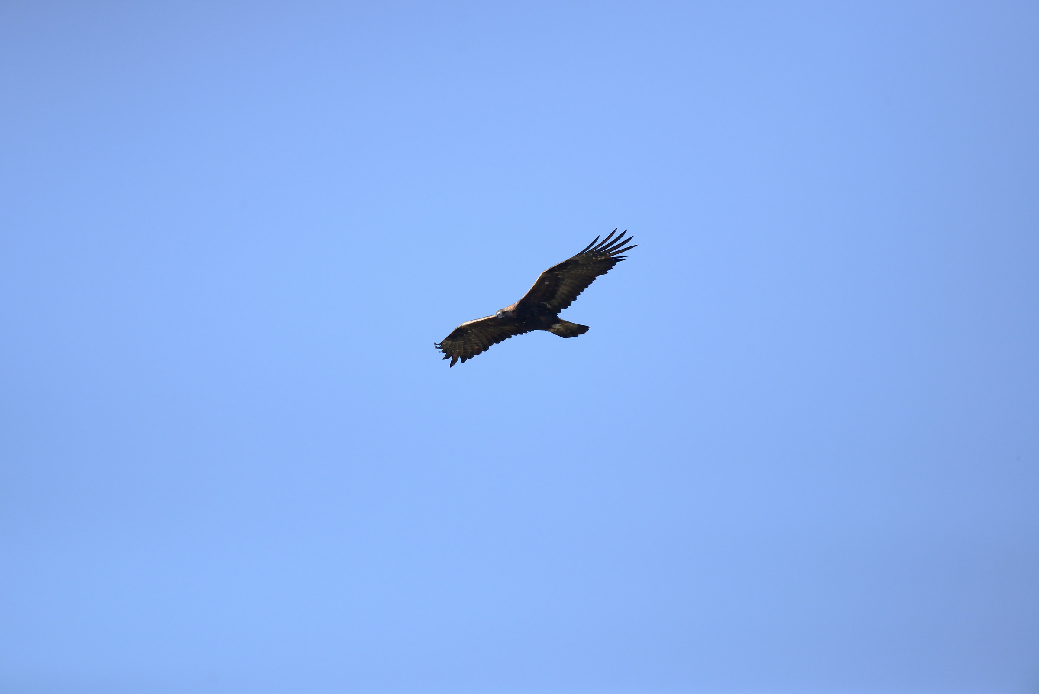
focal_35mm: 600
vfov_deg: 2.3
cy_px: 347
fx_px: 17322
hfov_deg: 3.4
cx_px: 520
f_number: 6.3
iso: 1250
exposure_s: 1/4000
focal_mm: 600
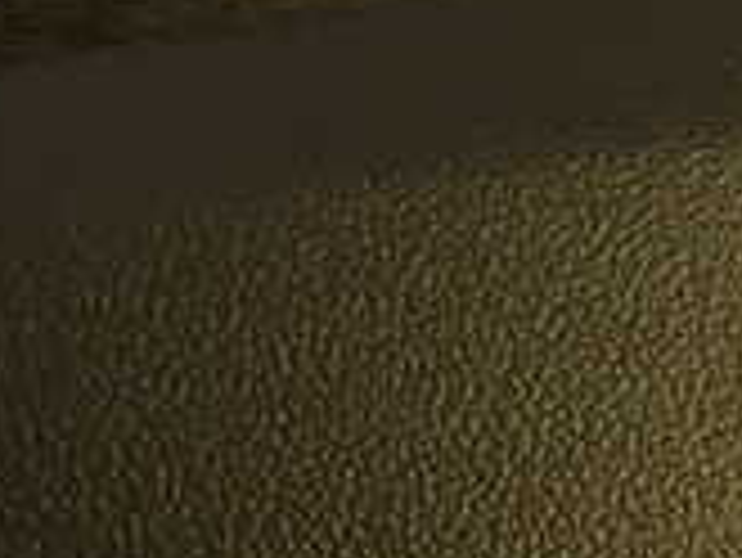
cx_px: 994
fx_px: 1952
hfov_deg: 19.6
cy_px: 734
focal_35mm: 91
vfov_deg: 15.4
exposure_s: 1/30
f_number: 2
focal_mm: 4.5
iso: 320
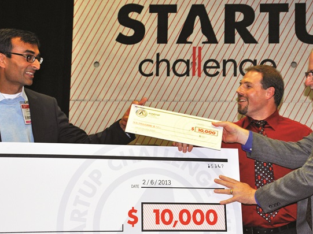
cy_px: 97
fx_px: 732
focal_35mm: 81
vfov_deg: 18.2
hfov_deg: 24.1
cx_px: 193
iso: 640
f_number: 5.6
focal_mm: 38
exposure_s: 1/60
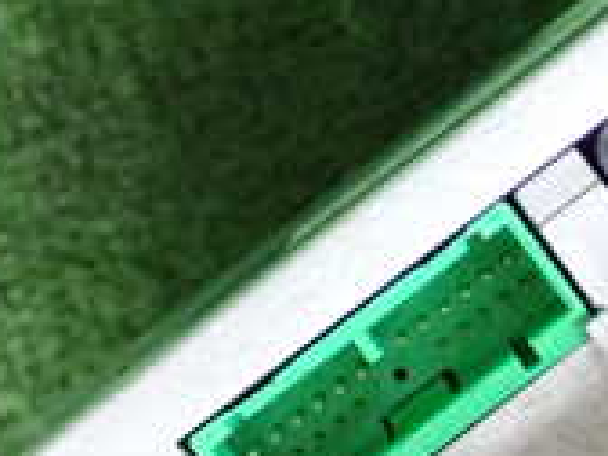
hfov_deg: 13.3
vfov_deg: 10.2
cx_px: 630
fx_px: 2564
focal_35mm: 146
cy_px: 224
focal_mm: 7.31
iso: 800
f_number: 2.8
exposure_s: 1/125
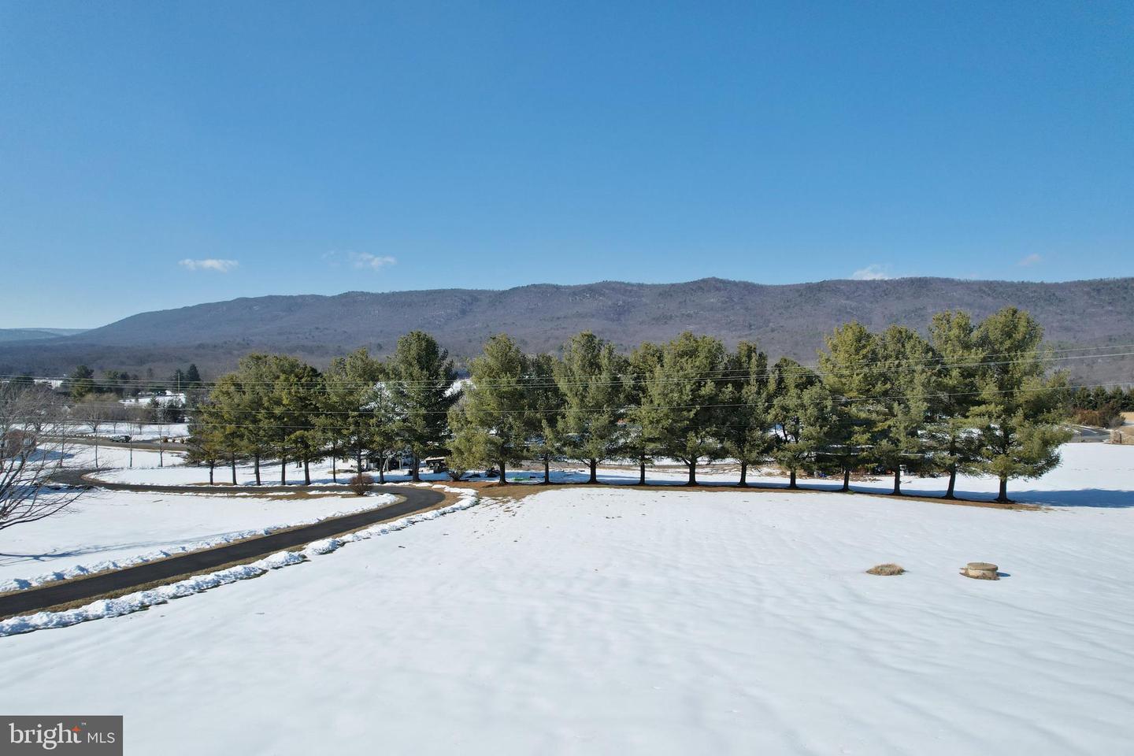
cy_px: 378
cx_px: 567
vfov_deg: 57.2
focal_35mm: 22
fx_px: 693
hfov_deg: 78.6
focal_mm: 8.38
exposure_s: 1/4000
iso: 110
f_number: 2.8
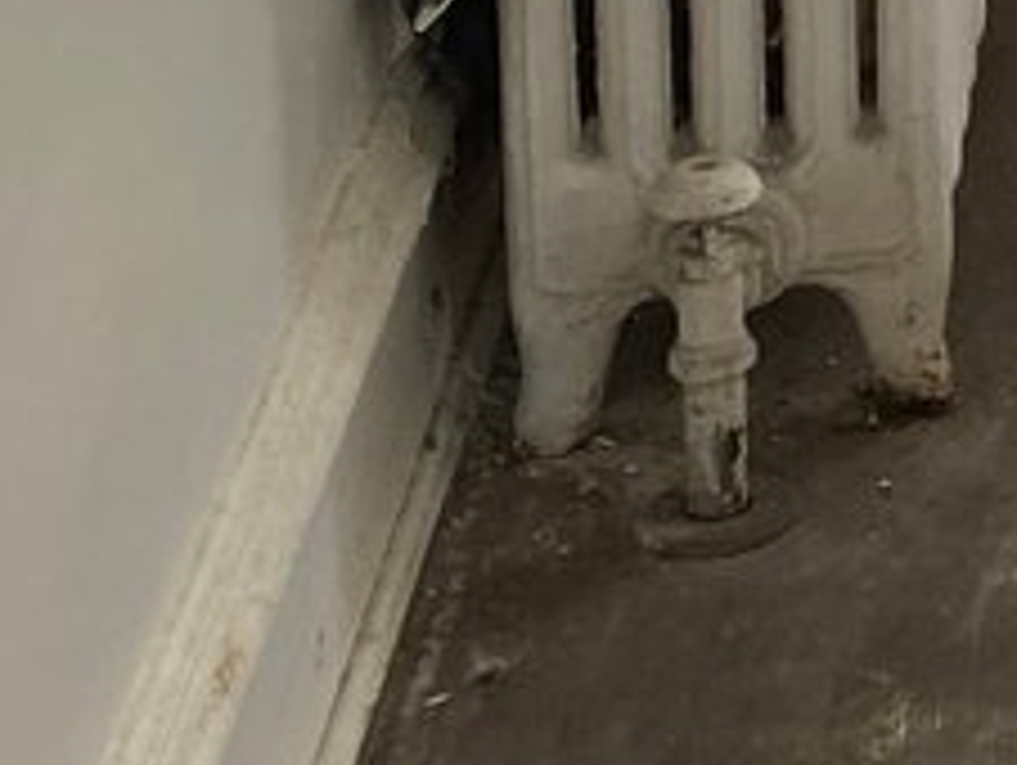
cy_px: -1037
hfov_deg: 8.8
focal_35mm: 174
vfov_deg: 7.9
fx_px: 5117
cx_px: 3251
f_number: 1.8
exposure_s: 1/121
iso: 40
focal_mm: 4.25
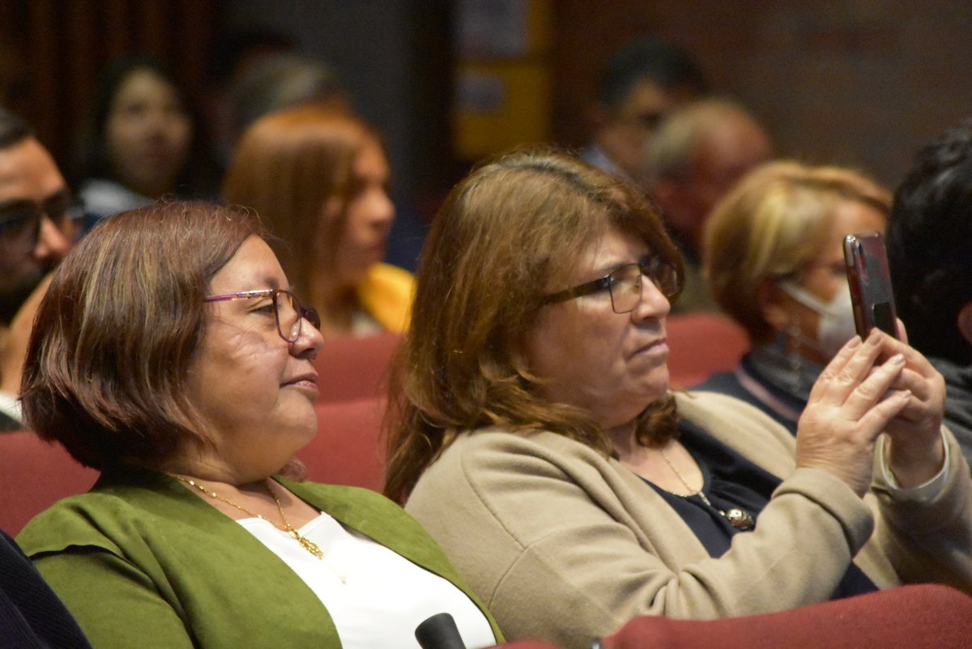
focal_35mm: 278
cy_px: 324
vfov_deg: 5.0
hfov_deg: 7.4
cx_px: 486
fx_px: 7495
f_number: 5
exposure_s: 1/80
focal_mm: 185
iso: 12800
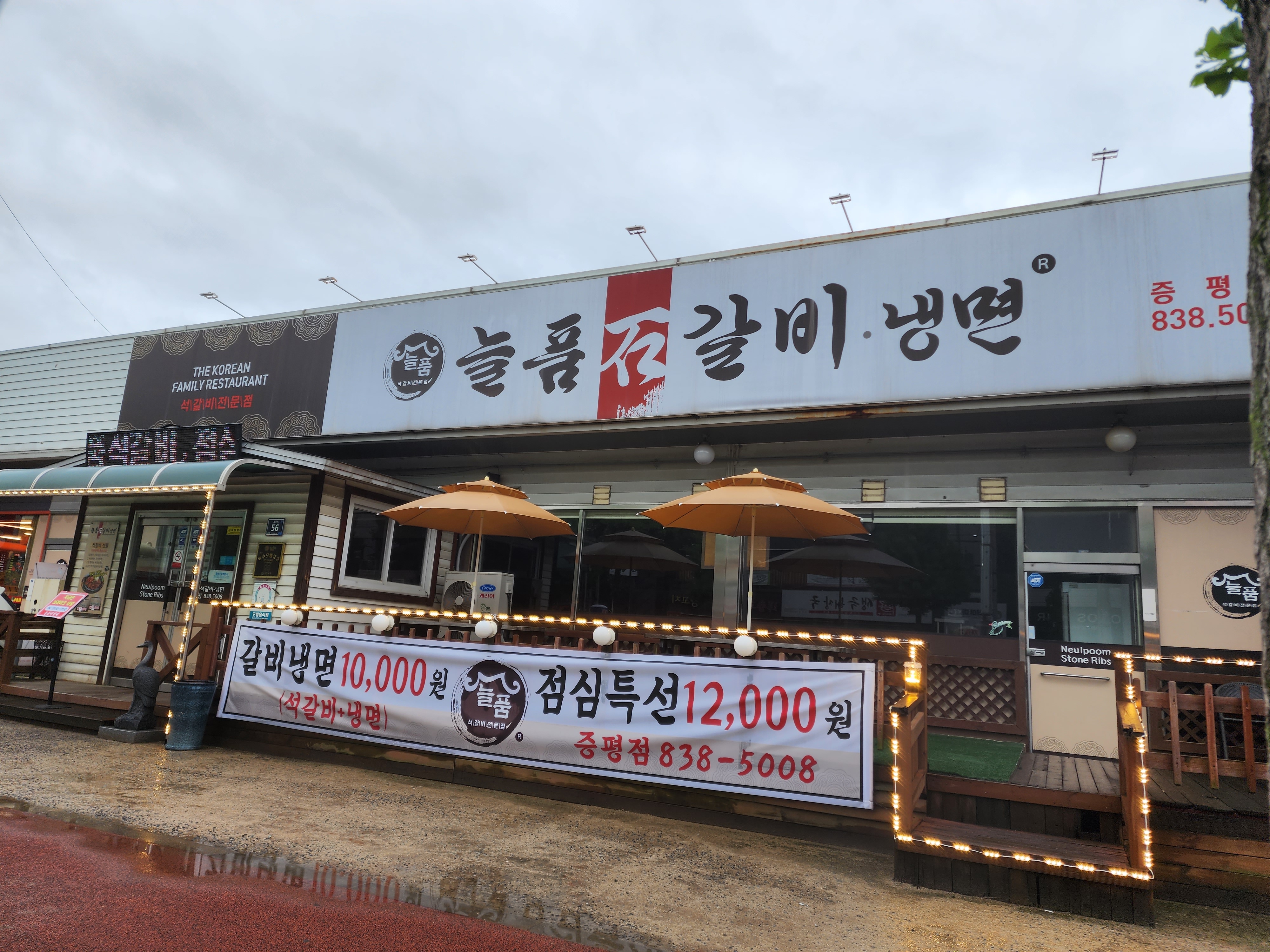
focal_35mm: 23
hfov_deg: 73.9
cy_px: 476
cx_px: 635
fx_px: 844
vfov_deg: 58.9
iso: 16
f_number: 1.8
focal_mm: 6.4
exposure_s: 1/120
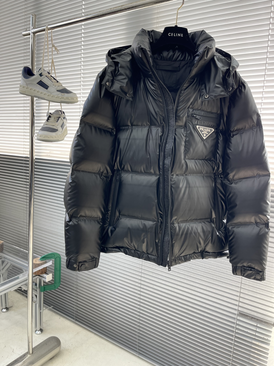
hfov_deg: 54.9
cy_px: 183
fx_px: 264
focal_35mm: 25
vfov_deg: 69.4
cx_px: 137
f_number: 1.6
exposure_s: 1/121
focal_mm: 5.1
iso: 40
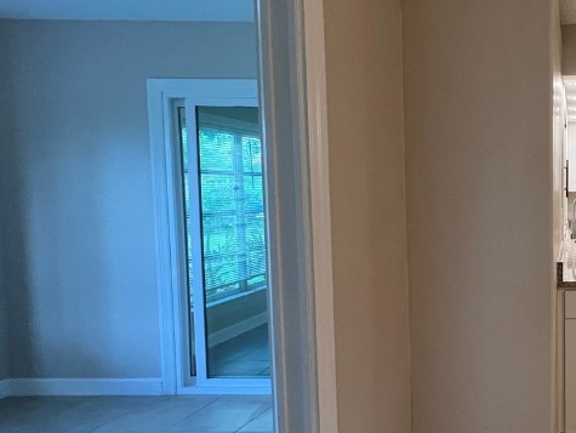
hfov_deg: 50.6
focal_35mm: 28
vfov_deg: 49.8
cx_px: 582
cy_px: 221
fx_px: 466
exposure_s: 1/120
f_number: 1.8
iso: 200
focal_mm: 1.57
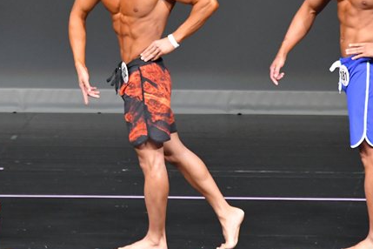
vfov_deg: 2.4
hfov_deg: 3.6
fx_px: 5895
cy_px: 83
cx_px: 187
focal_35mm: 569
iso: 5000
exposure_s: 1/400
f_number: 5.6
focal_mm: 210
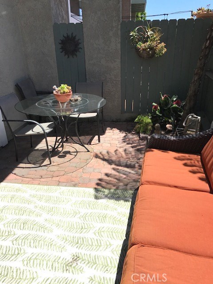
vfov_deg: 63.4
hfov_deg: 49.7
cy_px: 142
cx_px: 106
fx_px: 230
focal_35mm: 28
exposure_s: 1/2037
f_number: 1.8
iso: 20
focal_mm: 3.99
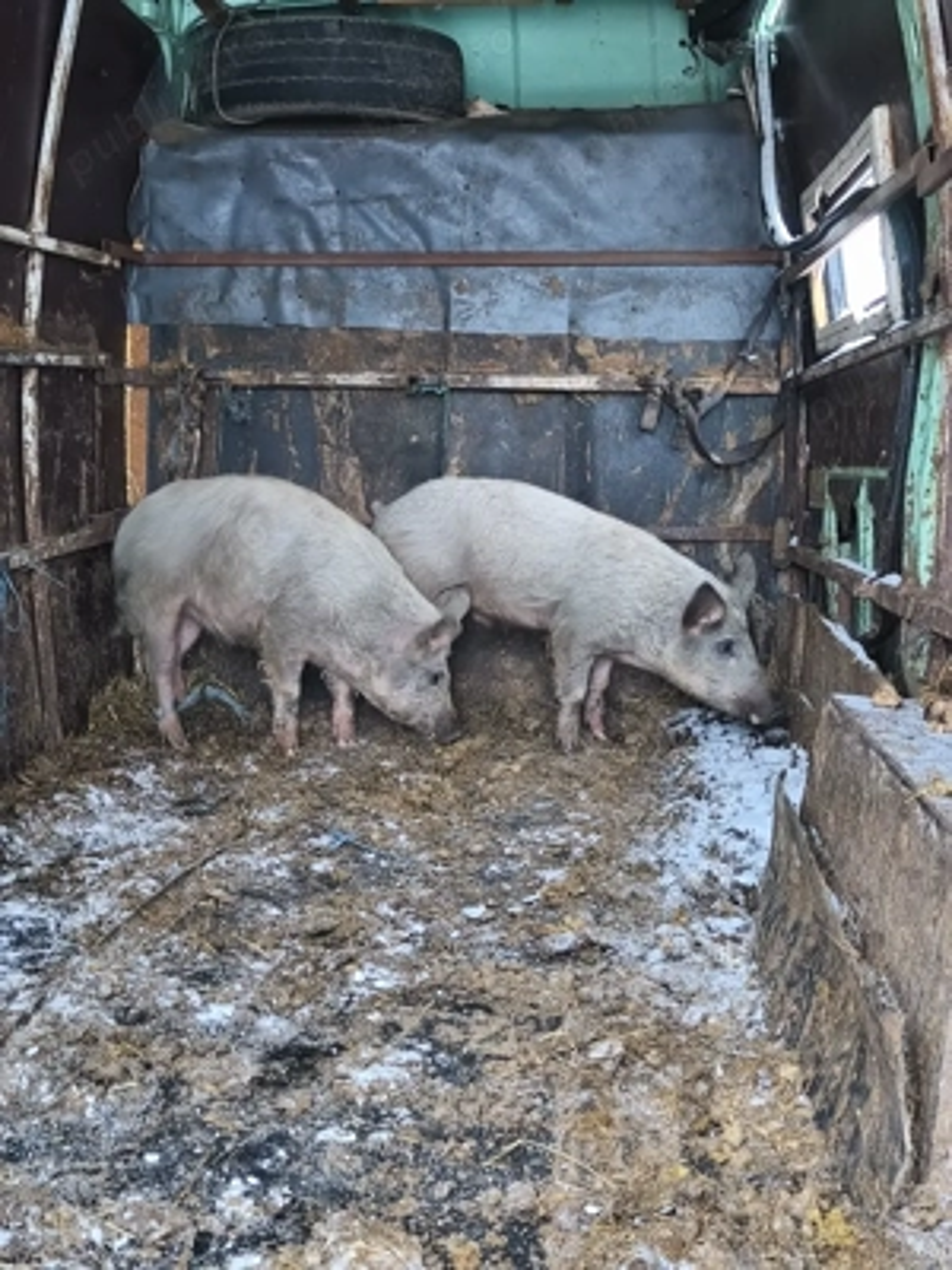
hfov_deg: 38.7
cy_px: 635
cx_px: 476
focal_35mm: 37
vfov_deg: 50.1
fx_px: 1357
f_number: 1.65
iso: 1250
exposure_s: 1/33.3
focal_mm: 6.18
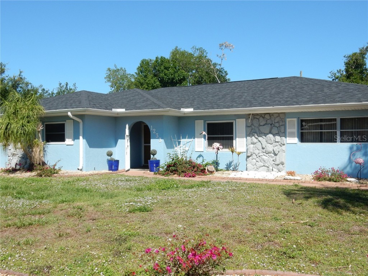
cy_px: 138
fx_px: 383
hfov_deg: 51.4
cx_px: 184
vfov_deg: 39.7
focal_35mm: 36
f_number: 4
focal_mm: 6.4
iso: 125
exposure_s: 1/1000
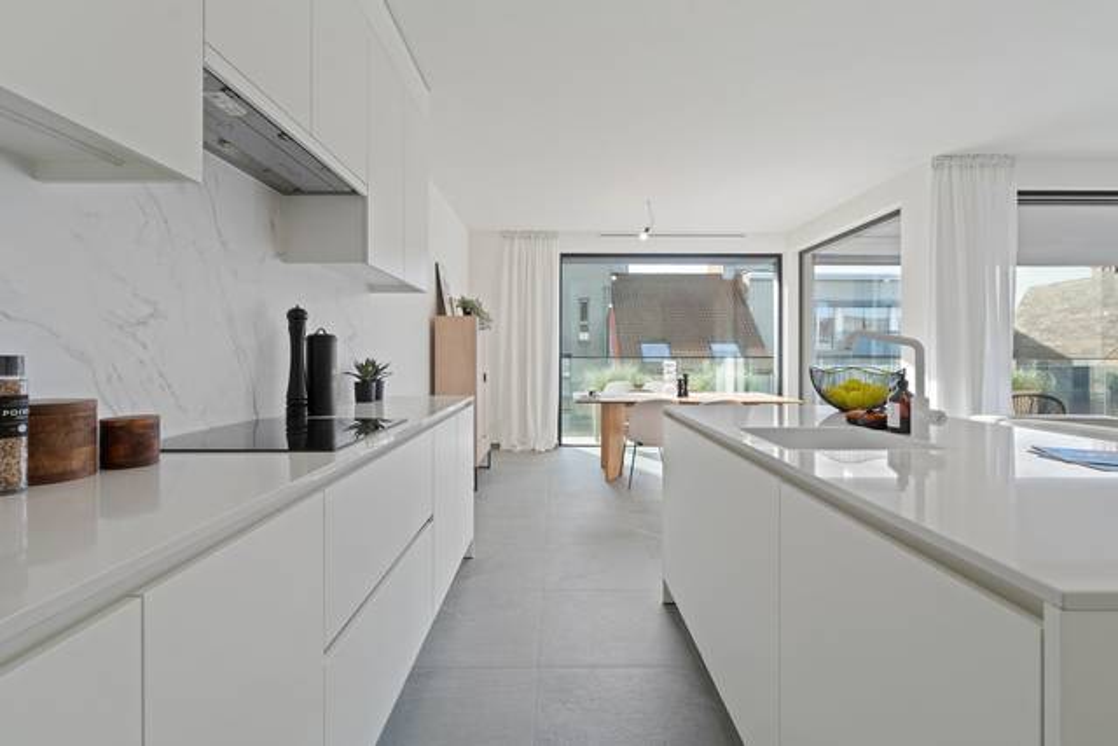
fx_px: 497
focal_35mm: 16
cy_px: 373
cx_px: 559
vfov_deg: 73.8
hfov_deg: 96.7
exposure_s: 1/4
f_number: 11
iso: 250
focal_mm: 16
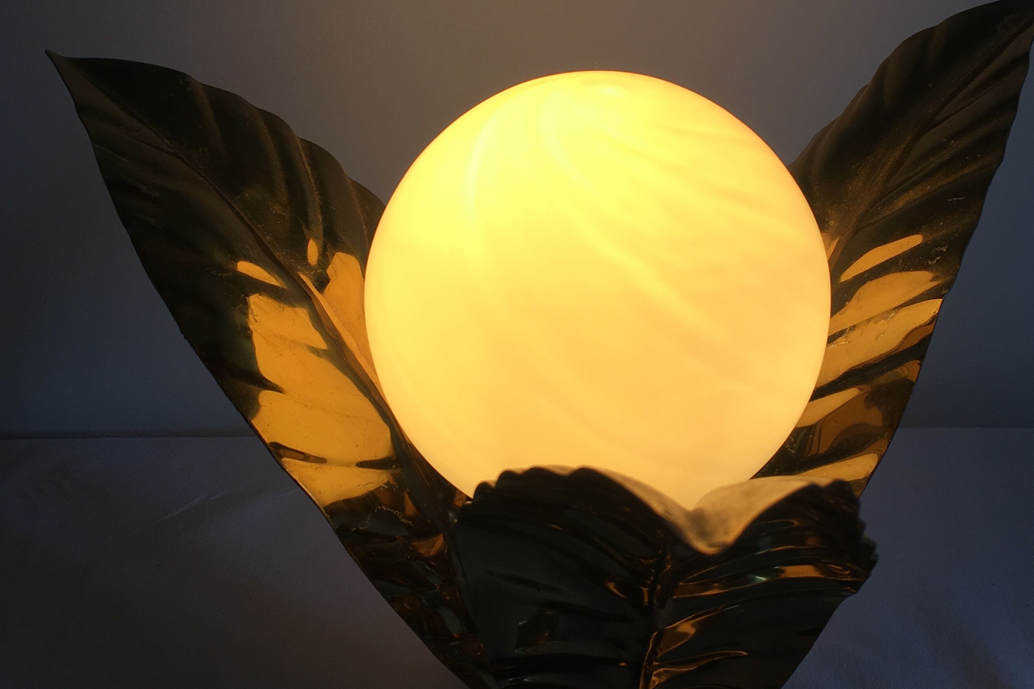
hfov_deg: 42.7
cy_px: 314
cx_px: 577
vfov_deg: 29.2
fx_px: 1321
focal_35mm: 46
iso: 25
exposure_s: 1/148
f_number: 2.2
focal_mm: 4.15
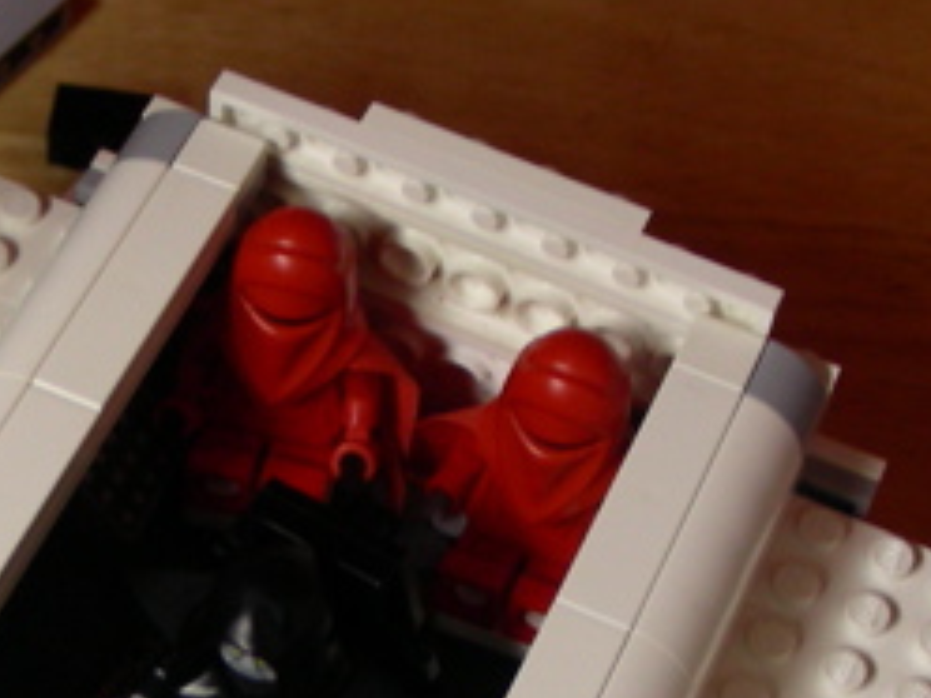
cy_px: 653
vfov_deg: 13.8
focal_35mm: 106
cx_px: 218
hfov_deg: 18.4
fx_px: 2851
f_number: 3.5
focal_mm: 6.8
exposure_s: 1/4.1
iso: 76
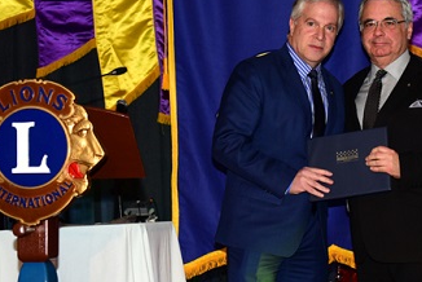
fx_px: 1654
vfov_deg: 9.7
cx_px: 307
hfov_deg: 14.5
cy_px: 111
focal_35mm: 141
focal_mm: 86
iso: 1250
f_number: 5.6
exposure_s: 1/200
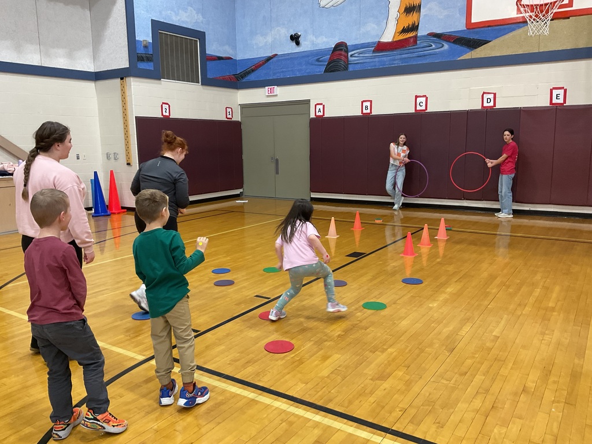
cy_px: 222
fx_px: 496
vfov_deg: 48.2
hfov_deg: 61.7
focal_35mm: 29
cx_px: 296
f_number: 1.8
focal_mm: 3
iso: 80
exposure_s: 1/60
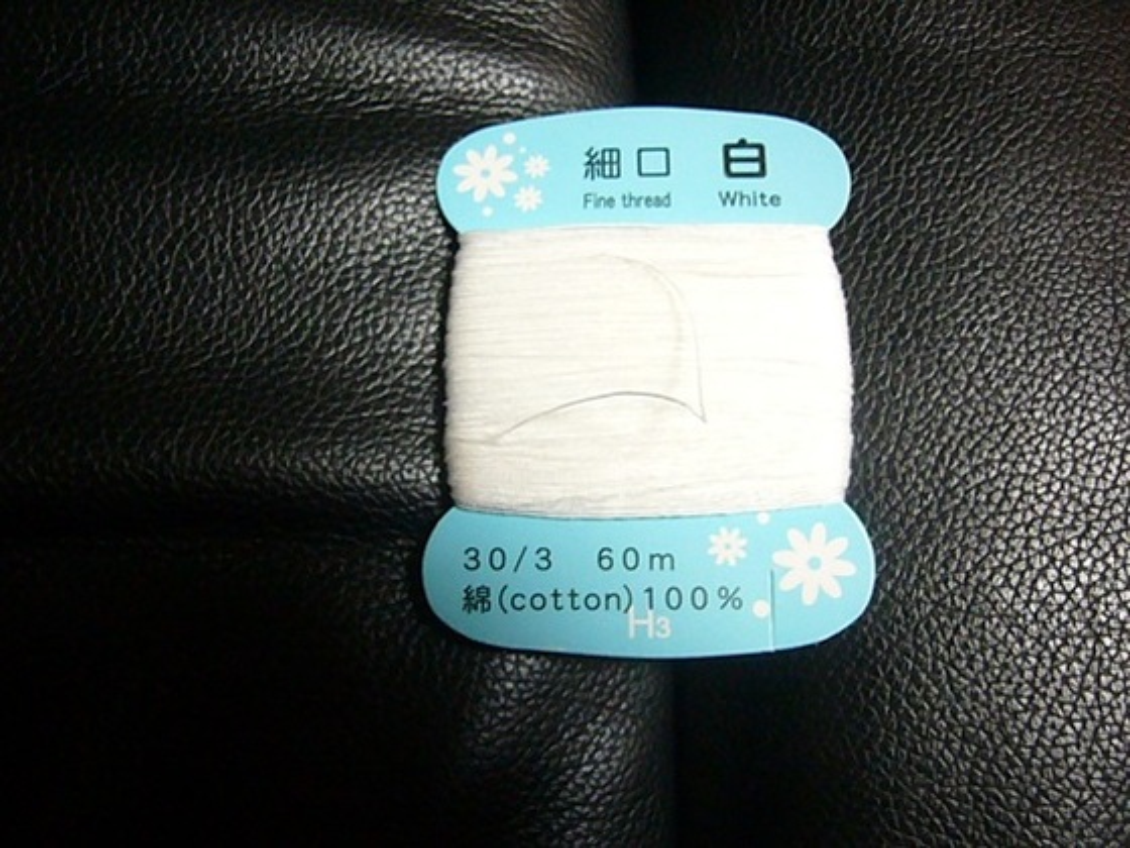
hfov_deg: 63.4
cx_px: 565
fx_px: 914
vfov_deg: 49.7
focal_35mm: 28
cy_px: 424
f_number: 2.8
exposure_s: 1/40
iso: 800
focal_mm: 4.6
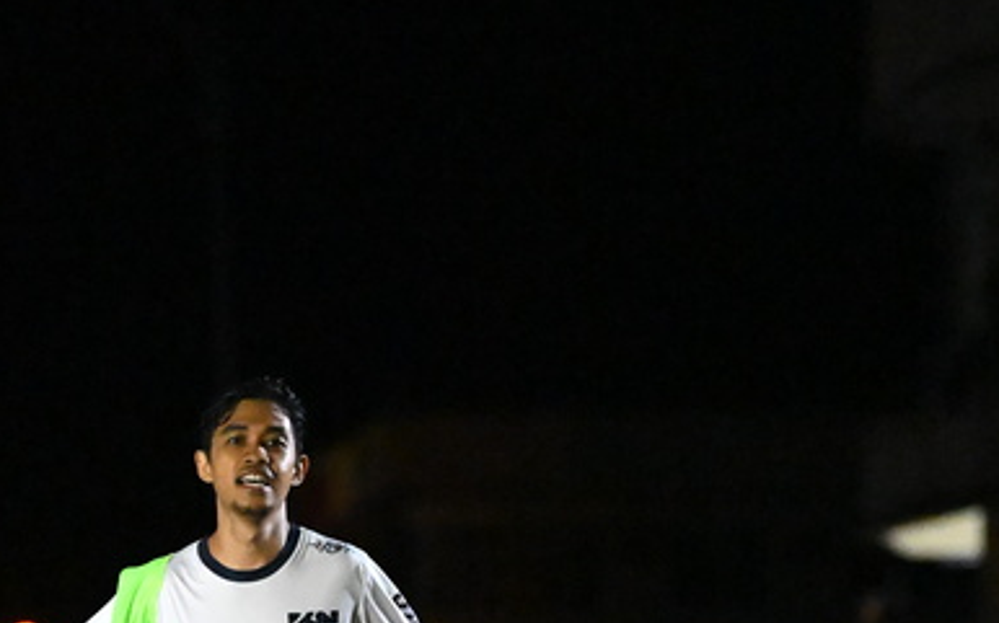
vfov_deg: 3.7
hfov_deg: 5.9
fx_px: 9690
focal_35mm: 356
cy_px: 601
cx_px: 228
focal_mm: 135
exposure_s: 1/1000
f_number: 2.8
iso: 25600
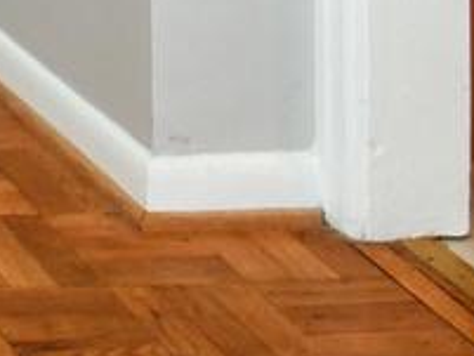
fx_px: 1699
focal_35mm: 124
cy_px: -580
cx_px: -887
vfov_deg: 10.0
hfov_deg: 11.1
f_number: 4
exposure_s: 1/60
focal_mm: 12
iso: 200
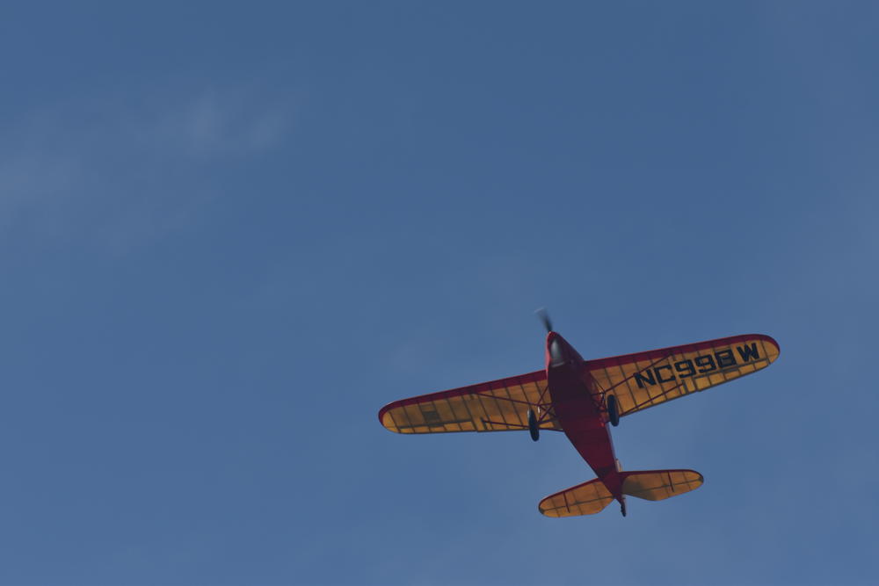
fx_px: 8058
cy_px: 293
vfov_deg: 4.2
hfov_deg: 6.2
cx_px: 440
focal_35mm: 330
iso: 200
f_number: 5.6
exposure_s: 1/2000
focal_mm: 220
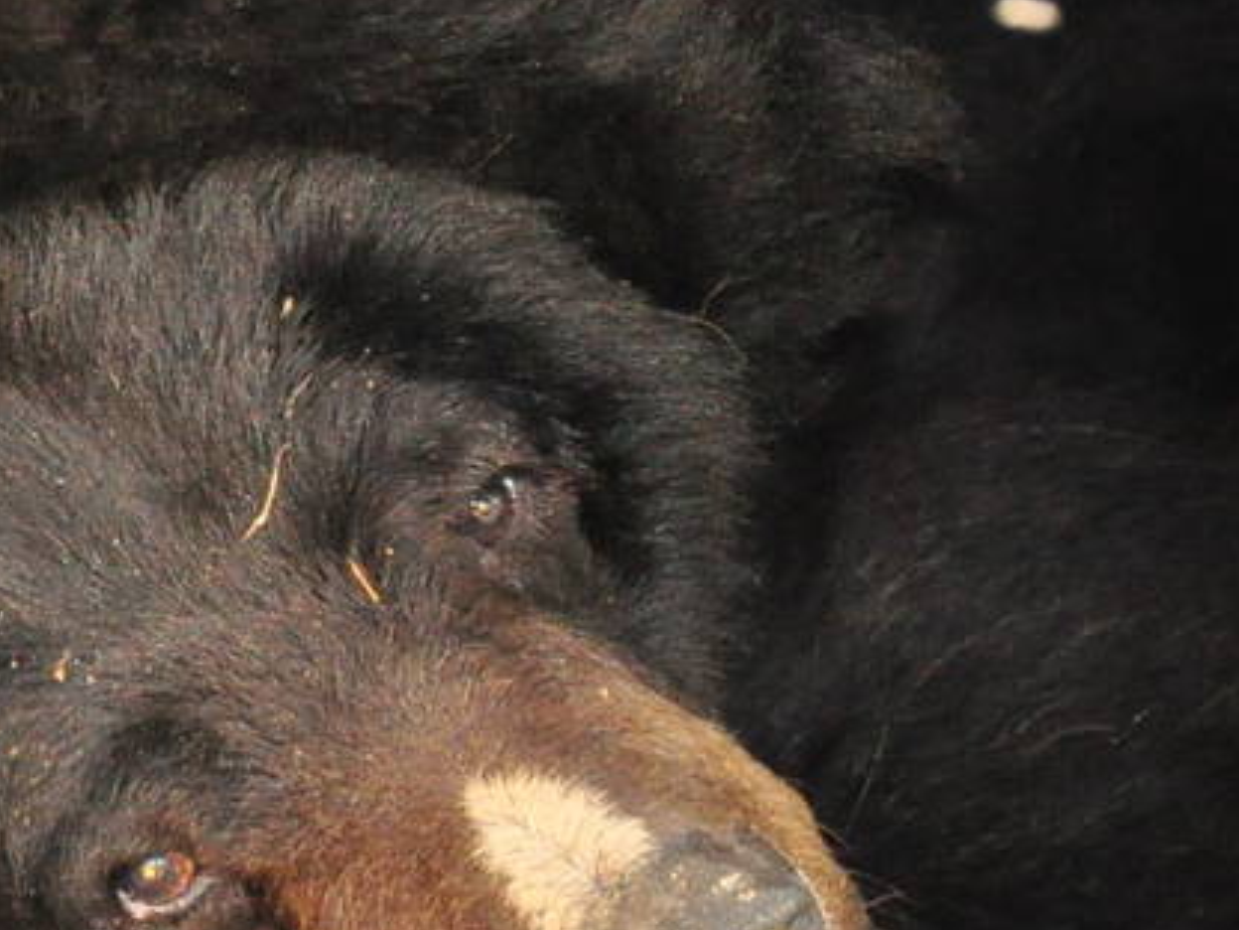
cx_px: -226
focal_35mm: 471
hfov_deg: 4.2
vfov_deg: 3.2
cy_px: 264
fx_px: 16853
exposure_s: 1/60
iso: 2500
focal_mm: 85
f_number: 5.6
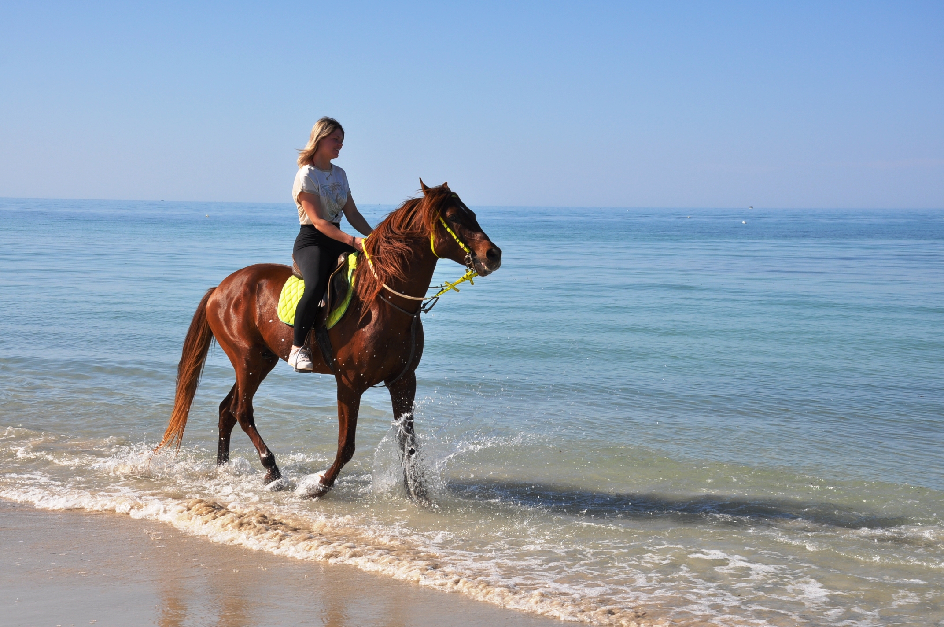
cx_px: 472
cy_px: 314
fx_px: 1886
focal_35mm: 72
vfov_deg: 18.9
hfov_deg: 28.1
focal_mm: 48
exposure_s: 1/400
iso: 200
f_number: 10
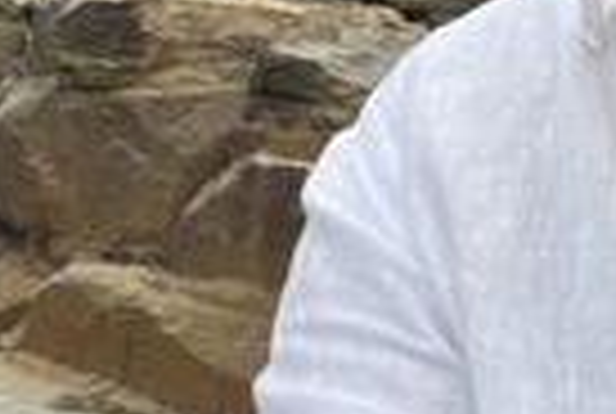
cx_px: 652
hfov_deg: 19.6
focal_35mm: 100
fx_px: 1715
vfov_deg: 12.1
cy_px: -446
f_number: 2.2
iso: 32
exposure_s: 1/244
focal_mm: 2.71
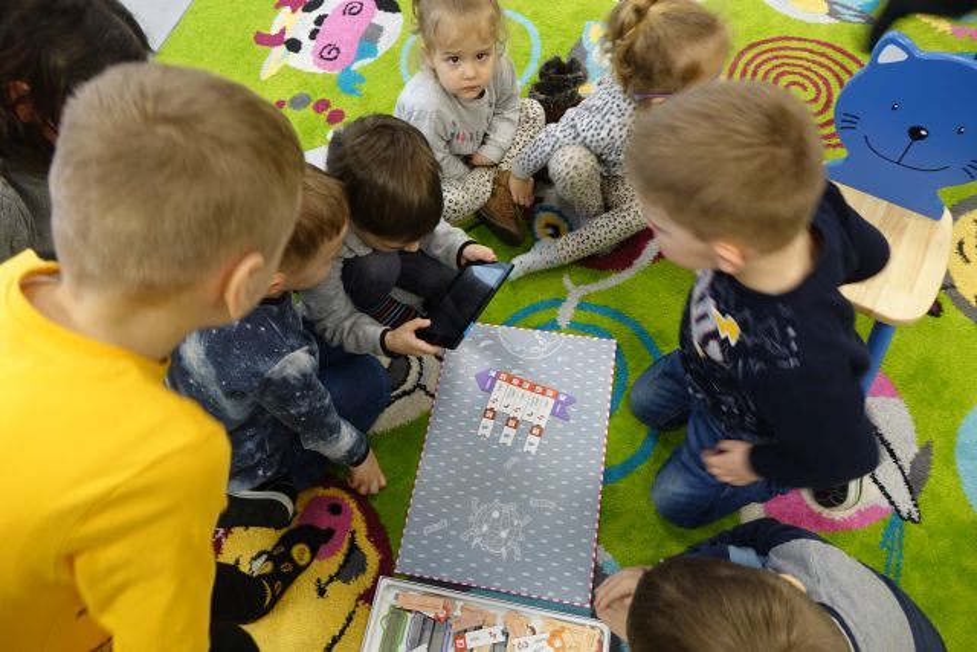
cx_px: 488
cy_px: 326
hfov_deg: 73.7
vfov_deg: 53.2
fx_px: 651
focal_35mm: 24
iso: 250
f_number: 2.8
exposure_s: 1/30
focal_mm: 8.8
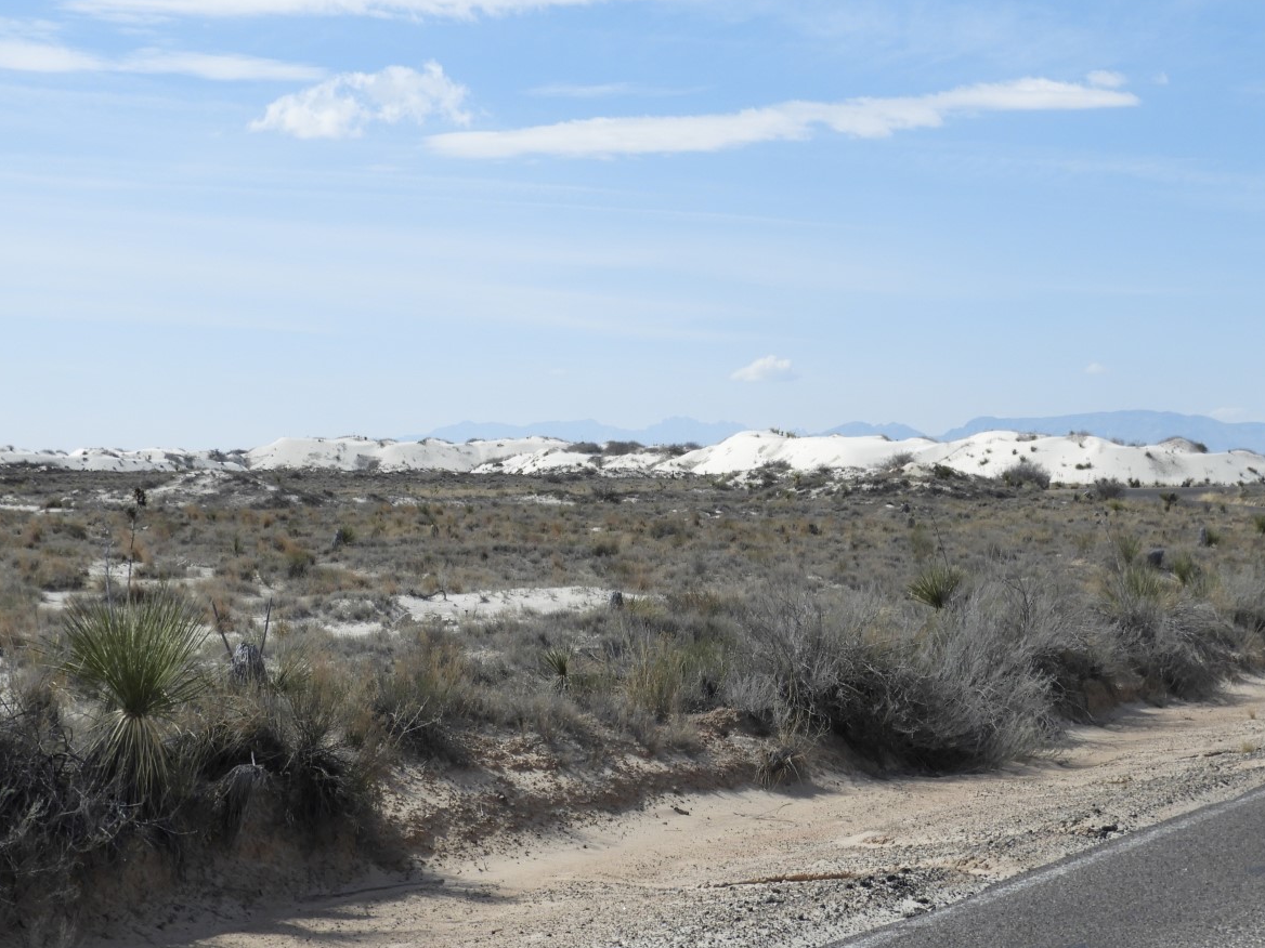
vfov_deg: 19.9
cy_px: 468
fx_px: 2704
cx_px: 707
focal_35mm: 74
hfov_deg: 26.3
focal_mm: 10.7
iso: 100
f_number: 4.2
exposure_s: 1/1250
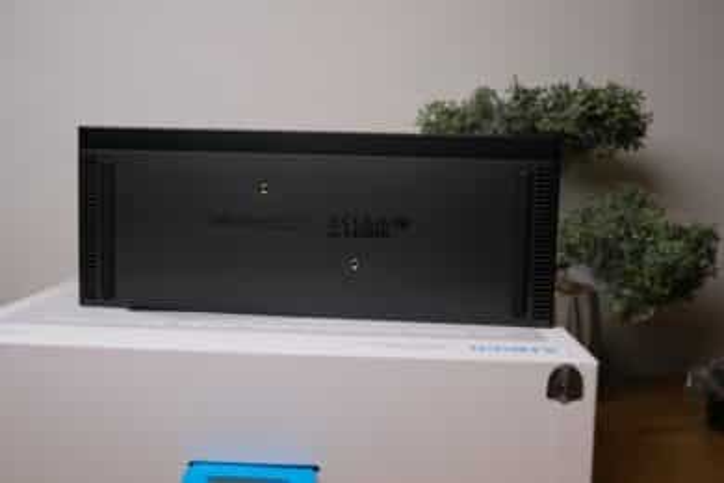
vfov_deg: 30.5
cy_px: 242
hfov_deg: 44.5
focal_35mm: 44
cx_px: 362
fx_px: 885
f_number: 5.6
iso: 320
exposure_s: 1/160
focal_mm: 29.2
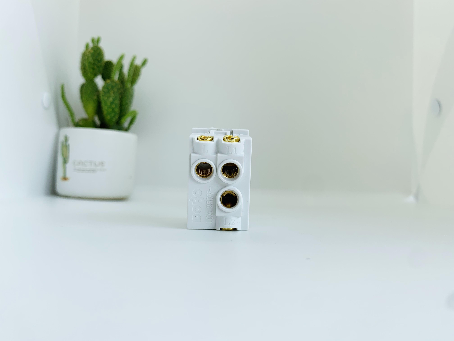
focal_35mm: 26
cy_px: 170
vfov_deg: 53.1
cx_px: 227
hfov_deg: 67.3
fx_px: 341
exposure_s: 1/327
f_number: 1.8
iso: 25
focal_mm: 4.25
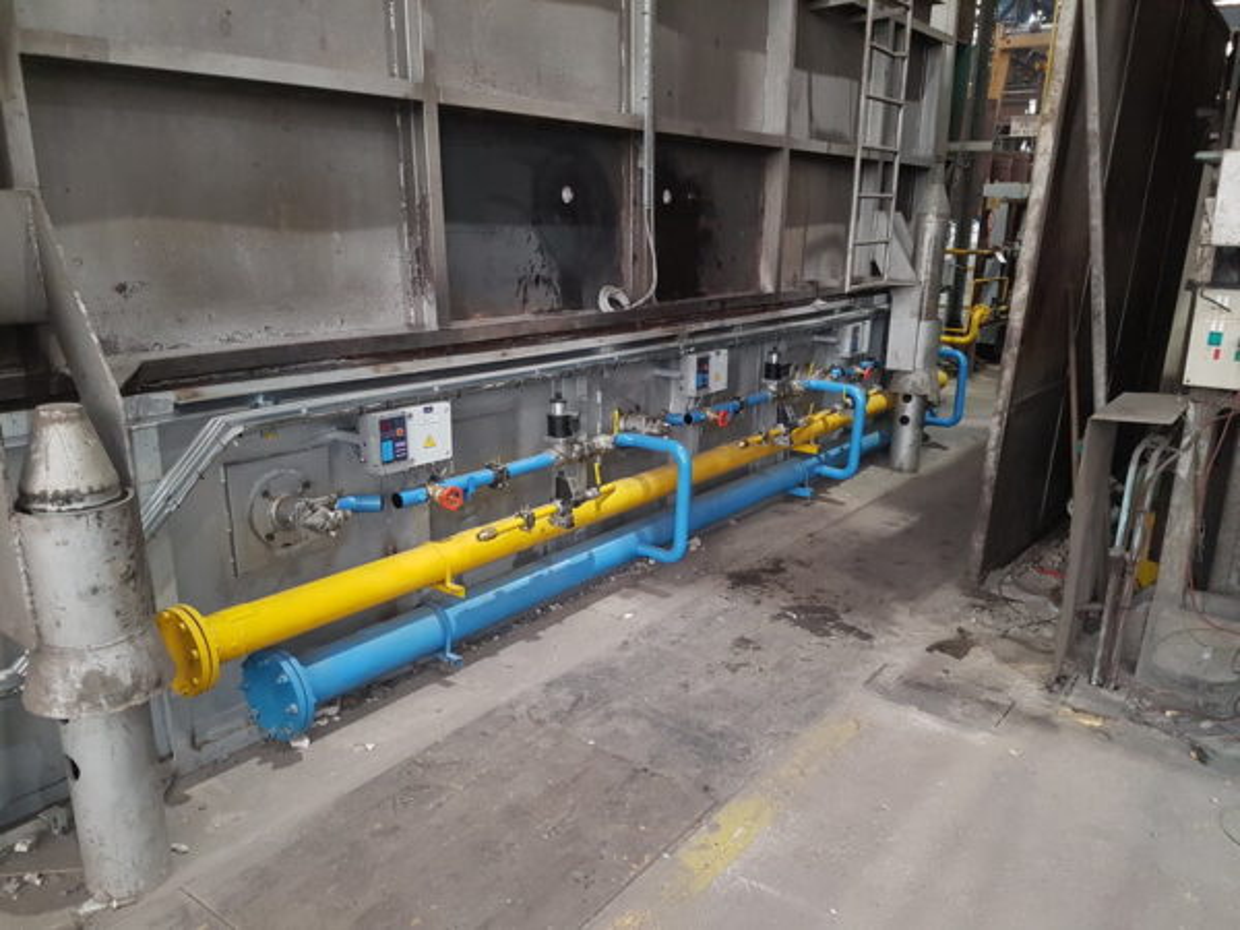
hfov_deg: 67.3
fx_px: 931
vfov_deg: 53.1
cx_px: 620
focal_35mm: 26
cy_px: 465
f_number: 1.7
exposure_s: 1/25
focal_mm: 4.2
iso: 250
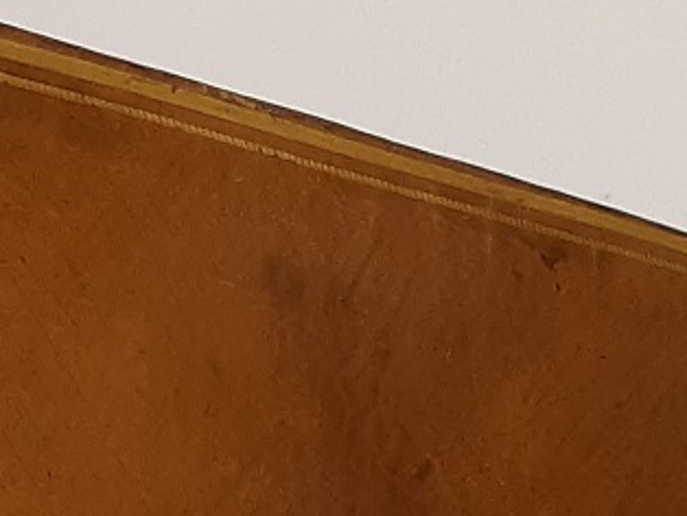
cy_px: 1441
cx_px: 136
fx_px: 3655
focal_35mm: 184
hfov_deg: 10.7
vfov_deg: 7.3
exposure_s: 1/103
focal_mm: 3.7
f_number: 1.7
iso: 40
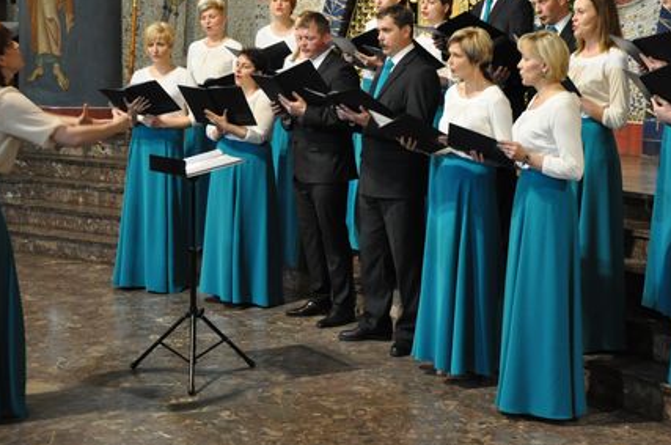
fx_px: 1172
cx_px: 383
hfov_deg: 31.9
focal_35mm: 63
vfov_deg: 21.4
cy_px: 149
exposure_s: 1/30
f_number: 4
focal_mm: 28
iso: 1100
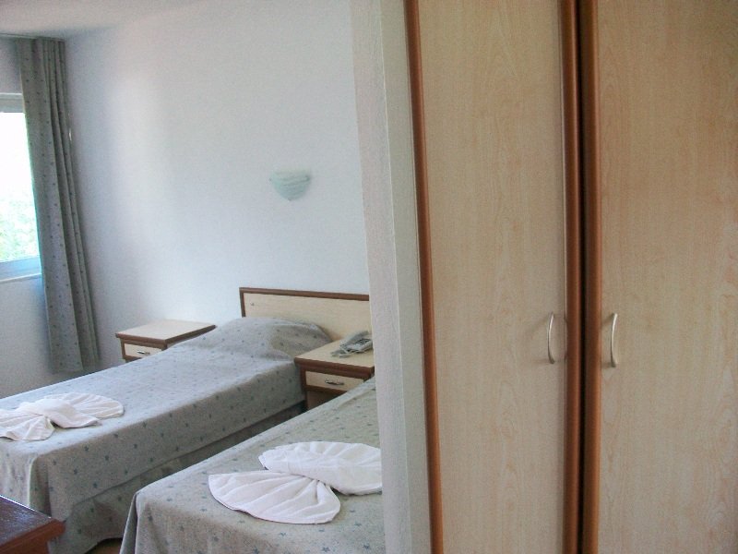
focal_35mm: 32
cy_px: 277
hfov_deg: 56.8
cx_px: 369
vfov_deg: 44.2
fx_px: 682
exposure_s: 1/30
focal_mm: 5.7
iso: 120
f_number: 2.8
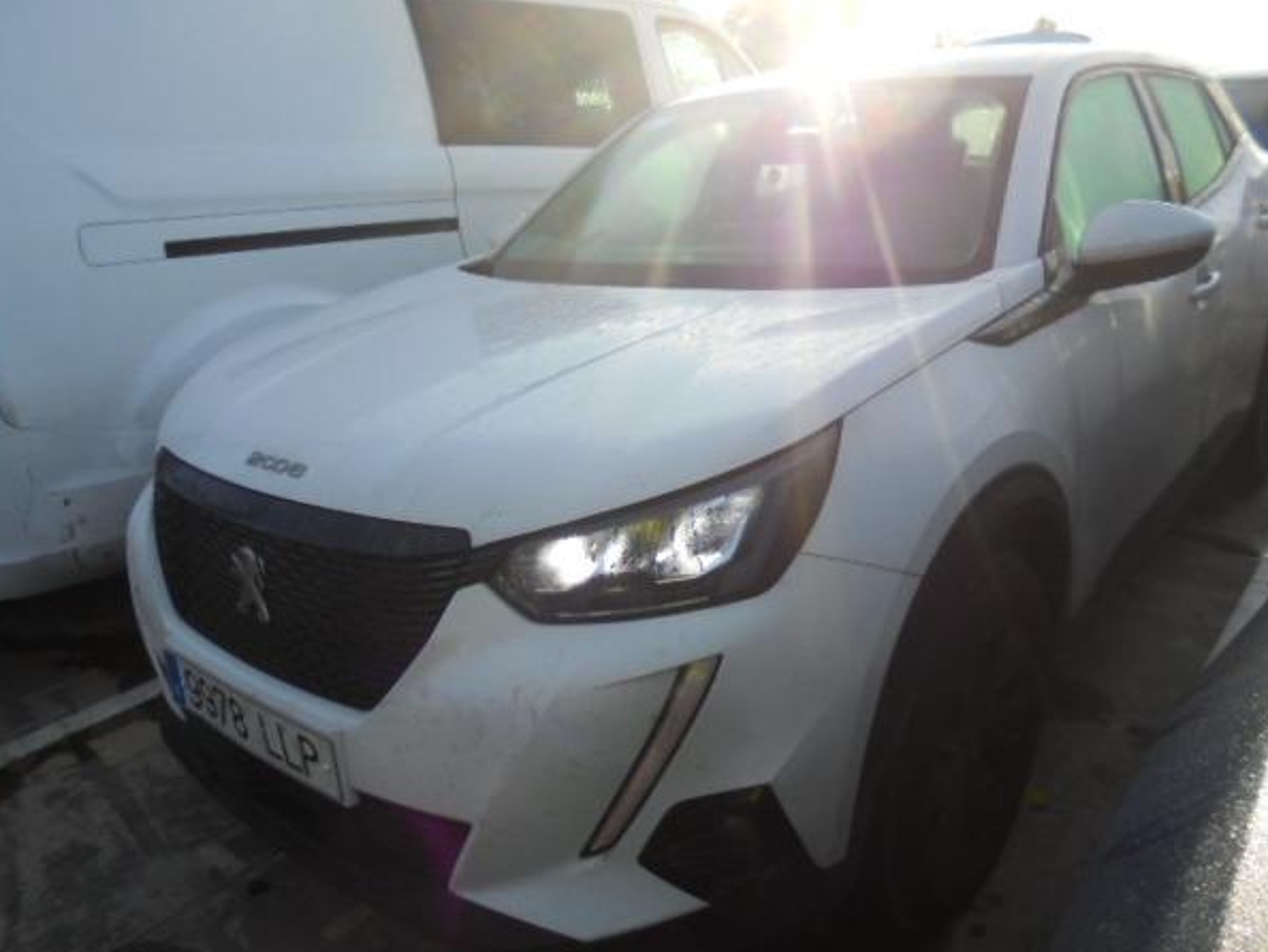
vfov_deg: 49.7
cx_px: 593
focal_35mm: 28
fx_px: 1026
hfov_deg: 63.4
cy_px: 506
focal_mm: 4.6
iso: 100
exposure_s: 1/500
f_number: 3.5
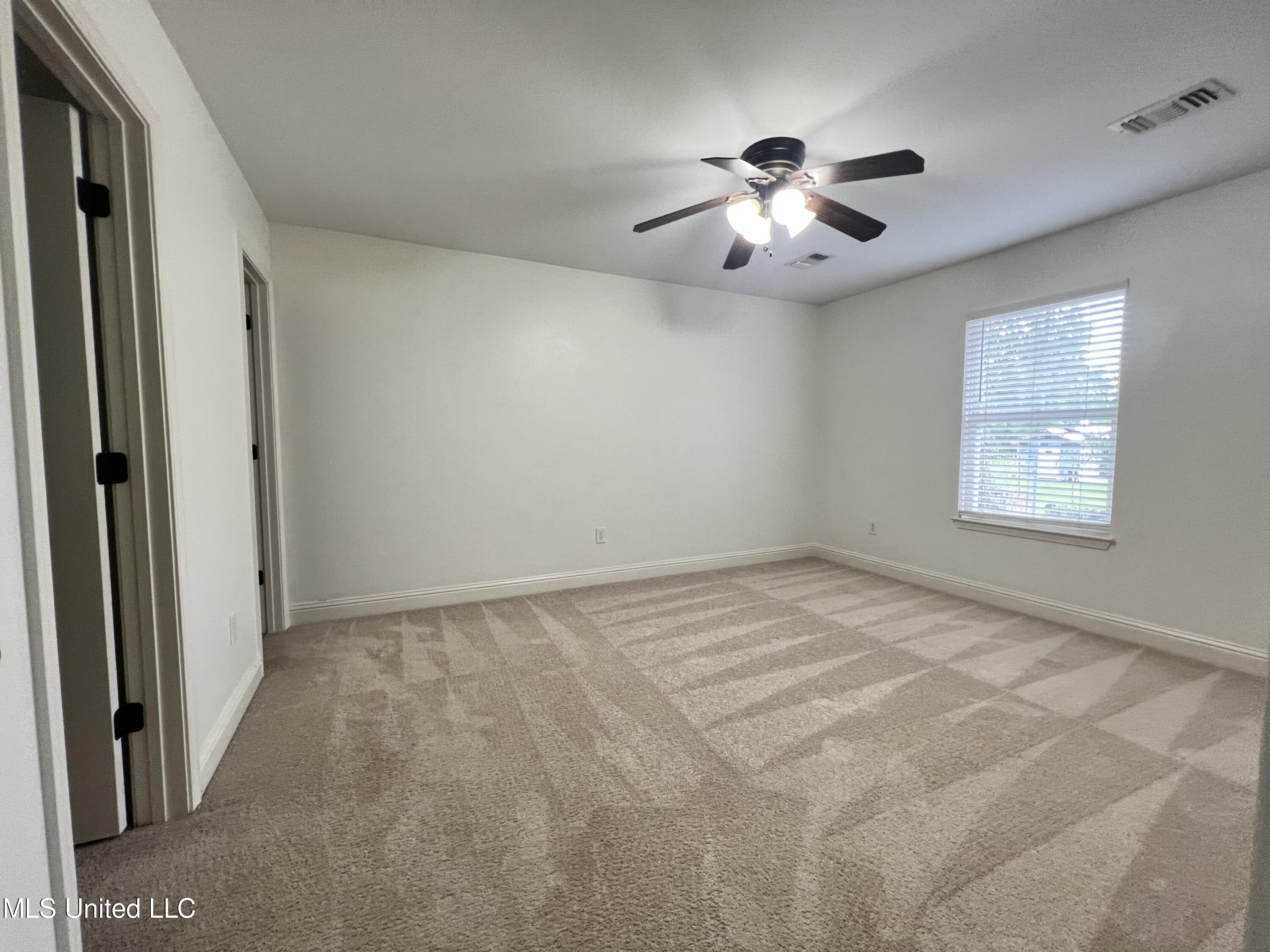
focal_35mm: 13
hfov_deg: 106.2
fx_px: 477
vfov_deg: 89.9
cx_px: 635
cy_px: 476
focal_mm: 1.57
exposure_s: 1/60
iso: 125
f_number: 1.8
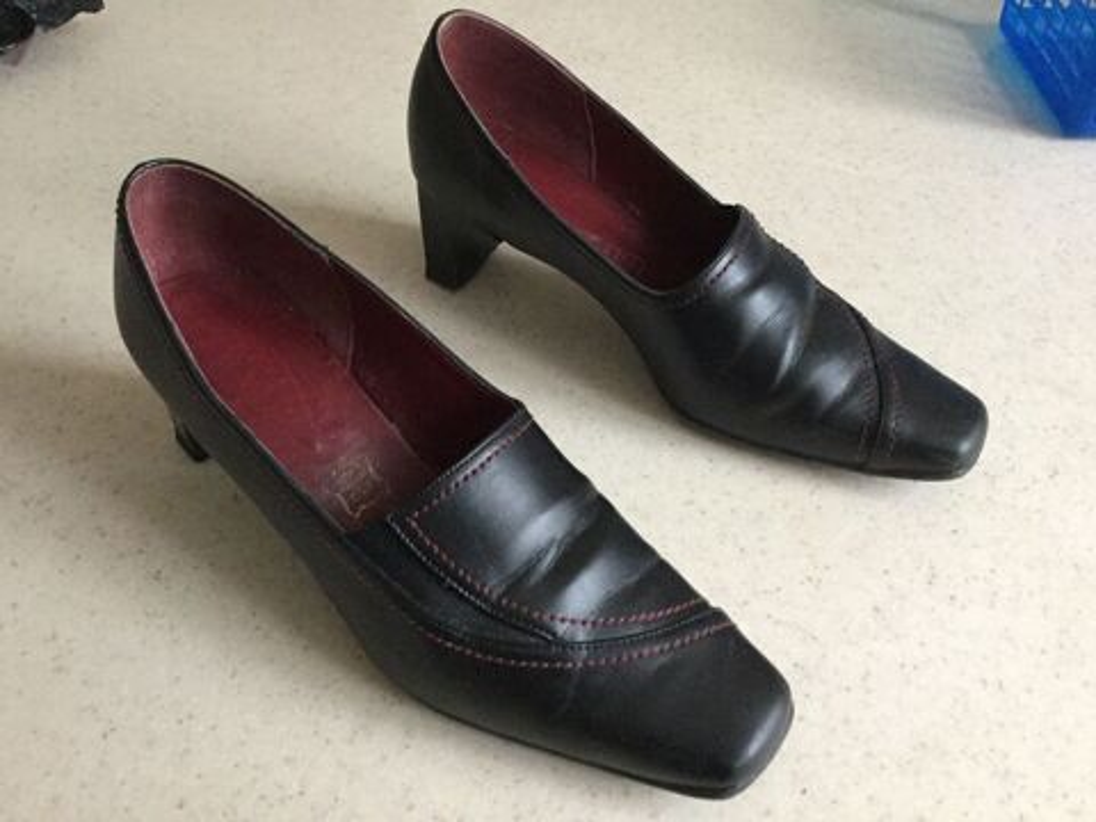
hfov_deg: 58.4
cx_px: 548
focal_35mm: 31
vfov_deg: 45.4
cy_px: 411
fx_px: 982
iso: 320
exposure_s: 1/17
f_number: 2.4
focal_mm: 3.3
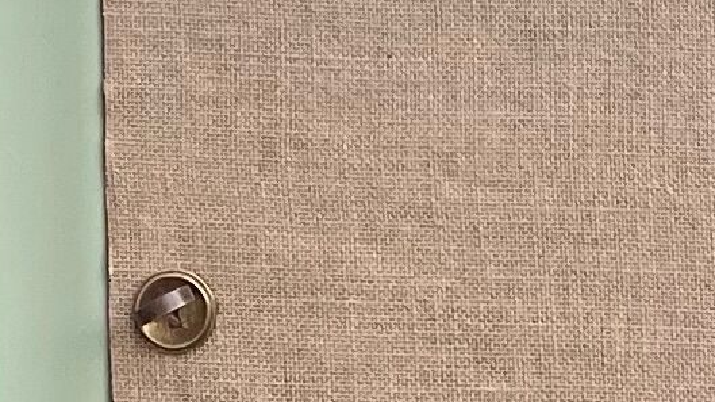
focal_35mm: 216
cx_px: 789
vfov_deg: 5.6
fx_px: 4093
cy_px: 370
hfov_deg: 9.9
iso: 32
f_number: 1.8
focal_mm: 4.25
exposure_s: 1/623
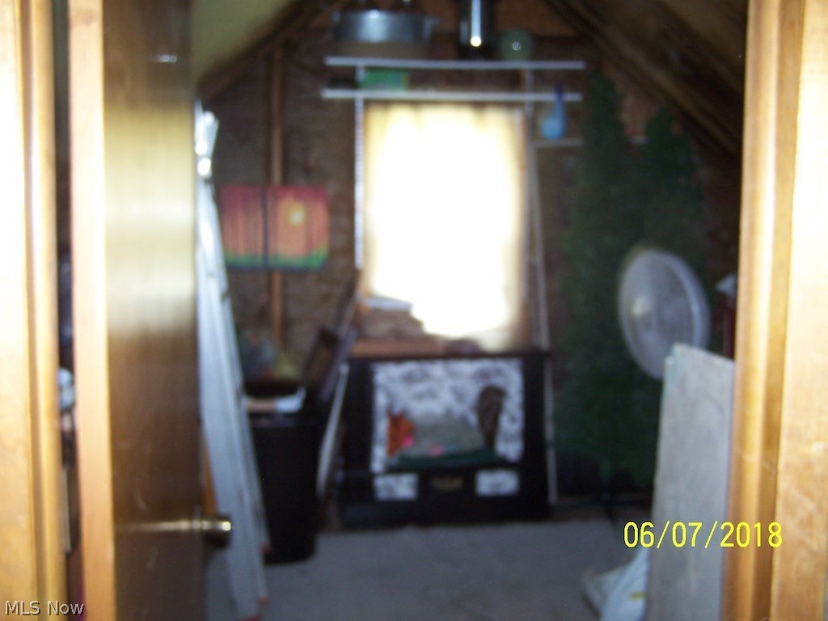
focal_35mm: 38
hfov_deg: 49.0
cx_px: 414
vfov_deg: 37.7
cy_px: 310
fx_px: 909
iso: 80
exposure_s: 1/2
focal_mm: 6.3
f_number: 2.8
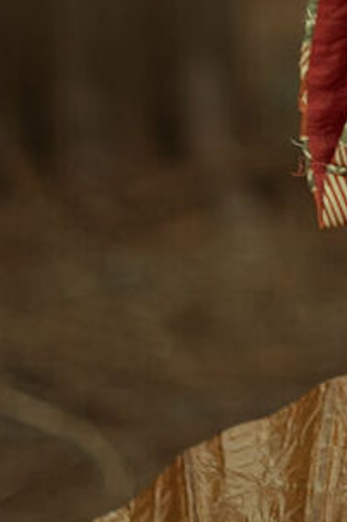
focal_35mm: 444
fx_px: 6426
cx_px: 884
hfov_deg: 3.1
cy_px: -495
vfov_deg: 4.6
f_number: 1.4
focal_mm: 85
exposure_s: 1/640
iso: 100
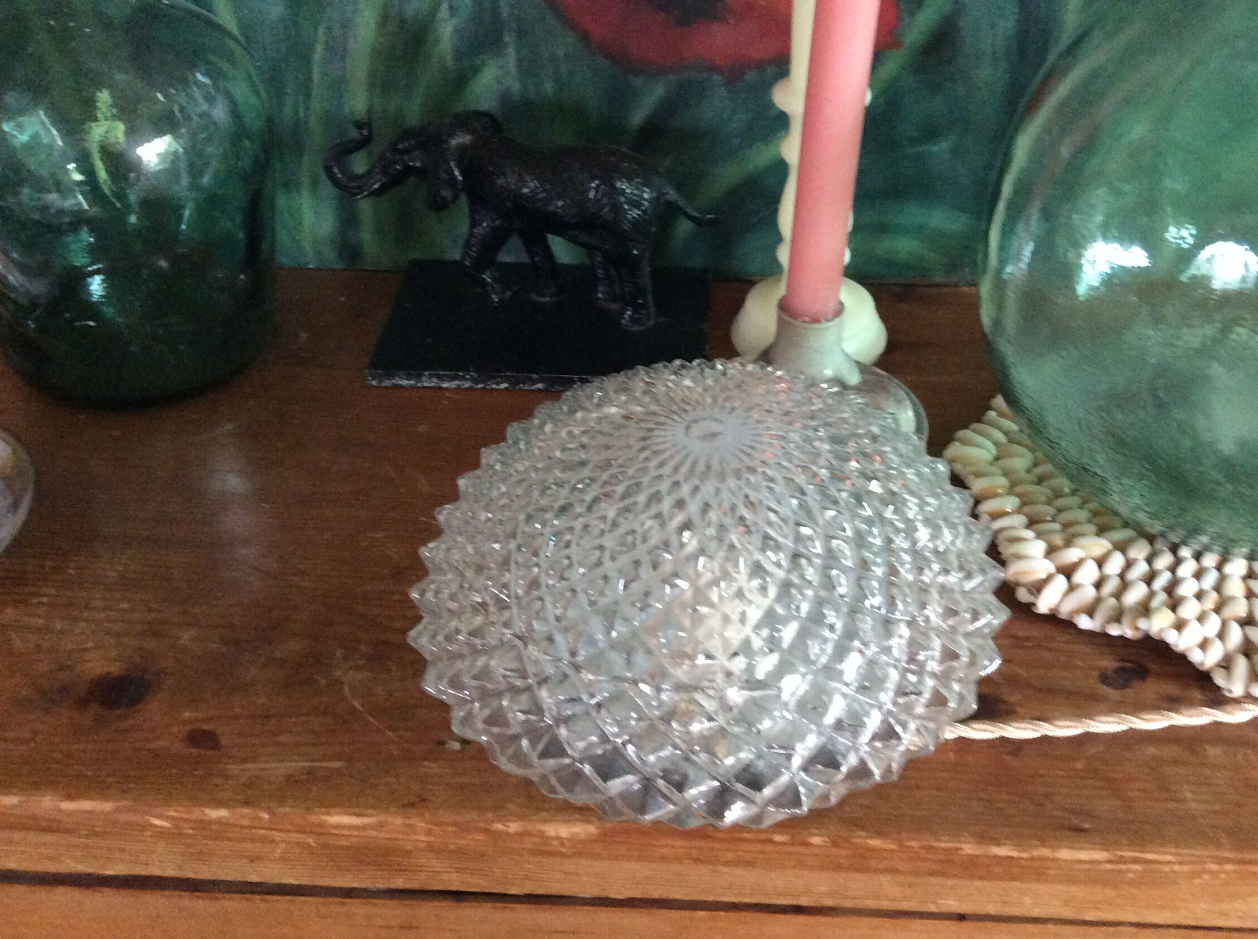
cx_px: 721
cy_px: 426
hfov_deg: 50.0
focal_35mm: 37
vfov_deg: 38.5
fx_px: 1342
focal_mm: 3.3
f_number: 2.4
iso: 320
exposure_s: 1/17
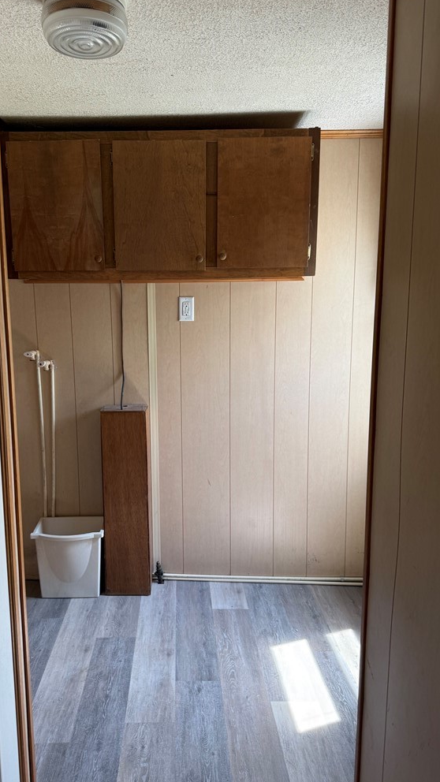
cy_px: 397
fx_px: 560
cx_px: 188
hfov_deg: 42.8
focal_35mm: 27
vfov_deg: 69.9
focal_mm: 6.76
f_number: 1.78
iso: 100
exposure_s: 1/120
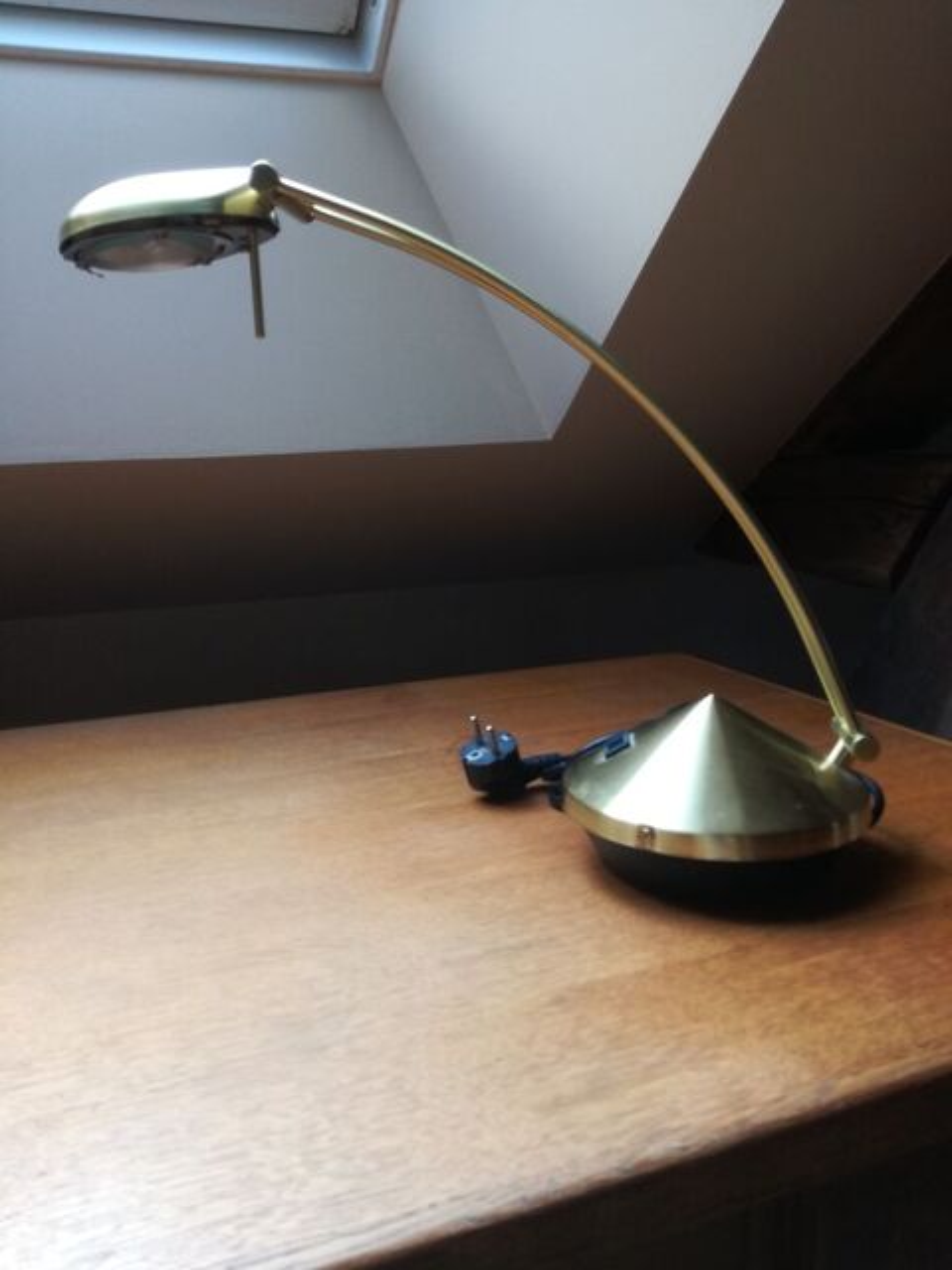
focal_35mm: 27
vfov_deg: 65.3
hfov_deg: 51.4
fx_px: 990
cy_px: 635
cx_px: 476
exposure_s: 1/33.3
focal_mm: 3.79
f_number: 2
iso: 100
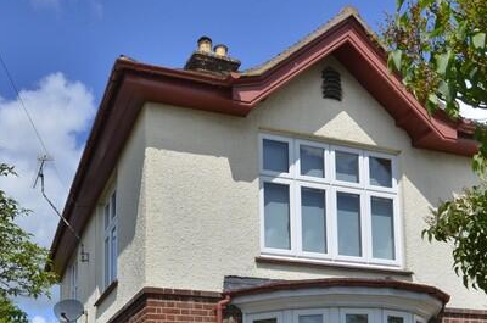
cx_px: 192
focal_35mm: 42
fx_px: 571
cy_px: 357
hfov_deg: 45.9
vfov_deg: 28.6
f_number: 9
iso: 100
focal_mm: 11
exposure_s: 1/320
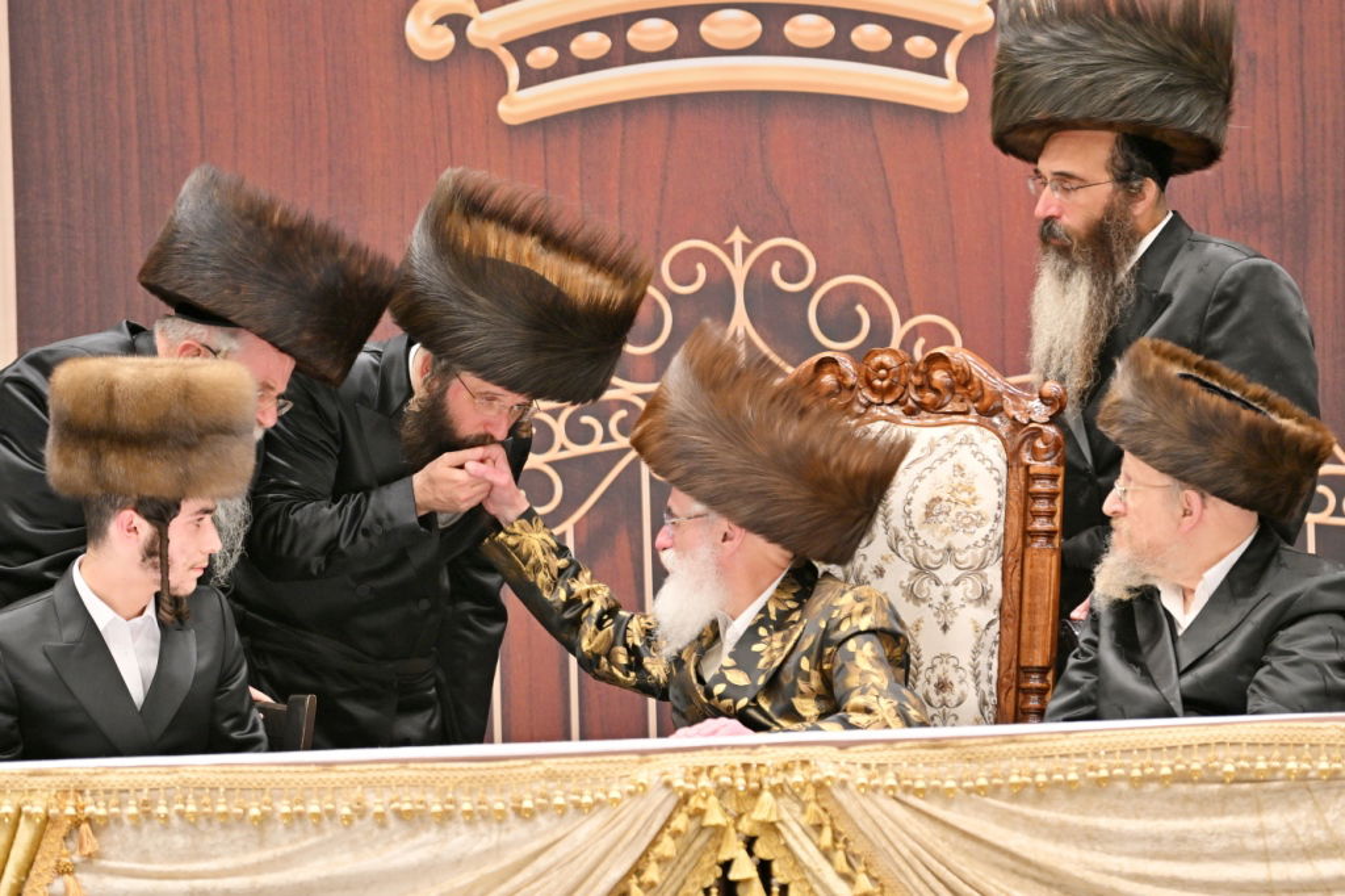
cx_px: 672
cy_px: 448
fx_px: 9785
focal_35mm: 262
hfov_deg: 7.9
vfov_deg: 5.2
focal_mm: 175
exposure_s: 1/200
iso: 200
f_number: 2.8
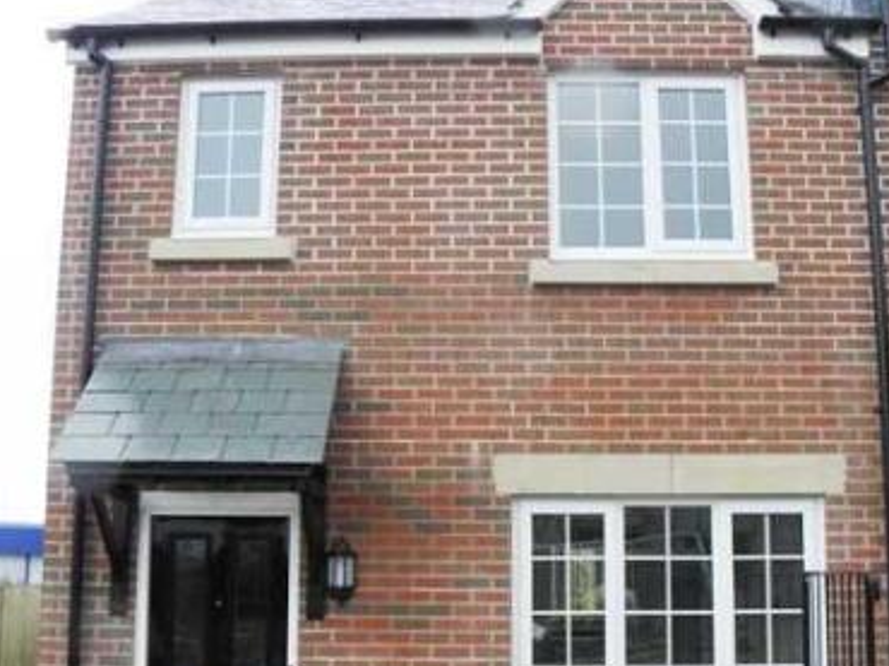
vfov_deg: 34.7
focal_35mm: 41
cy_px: 453
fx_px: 1052
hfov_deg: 45.8
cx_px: 448
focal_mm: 4.6
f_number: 3.5
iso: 64
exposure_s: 1/60
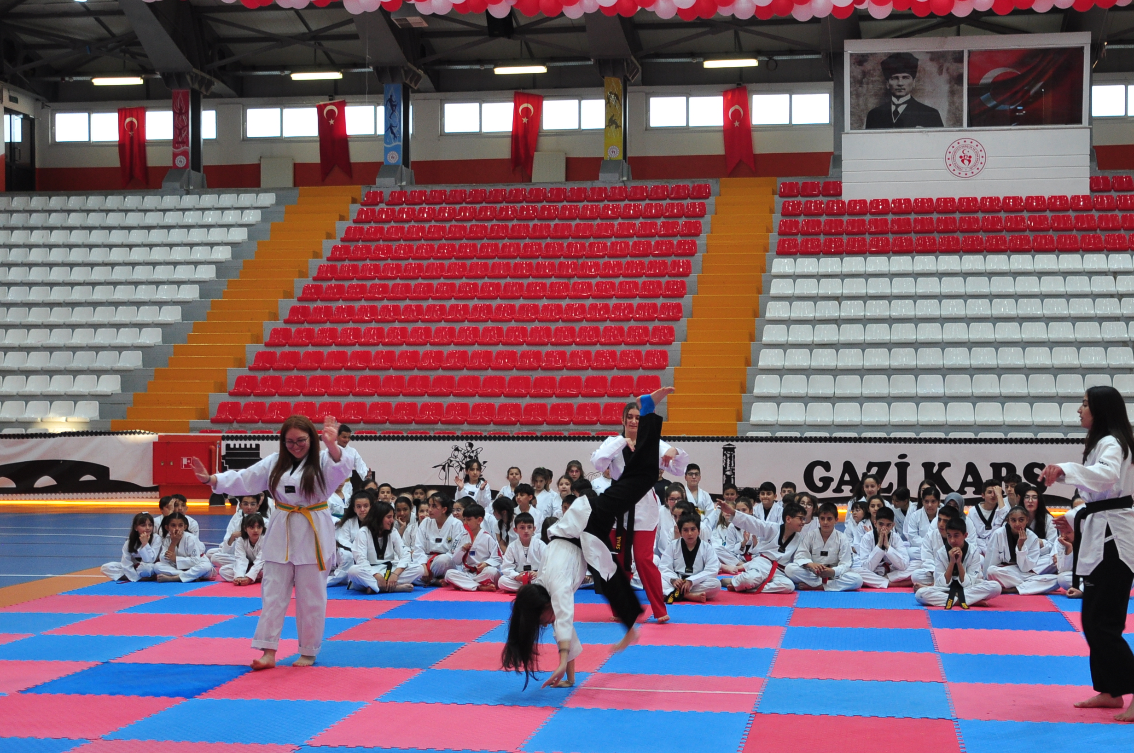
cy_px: 392
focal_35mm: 47
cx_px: 669
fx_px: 1479
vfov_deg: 28.6
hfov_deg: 41.8
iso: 400
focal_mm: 24
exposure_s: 1/100
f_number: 5
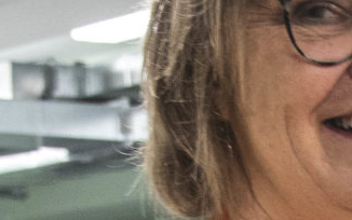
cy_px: 744
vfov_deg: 4.2
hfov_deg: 6.9
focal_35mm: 296
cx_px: 639
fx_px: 2841
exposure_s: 1/50
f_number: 4
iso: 500
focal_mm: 25
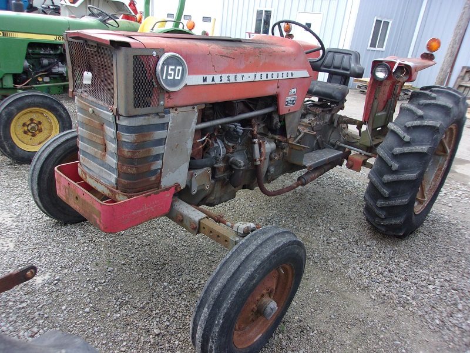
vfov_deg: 51.4
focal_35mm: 27
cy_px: 176
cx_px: 235
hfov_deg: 65.3
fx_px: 367
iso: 80
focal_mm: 4.9
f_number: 3
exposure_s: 1/240
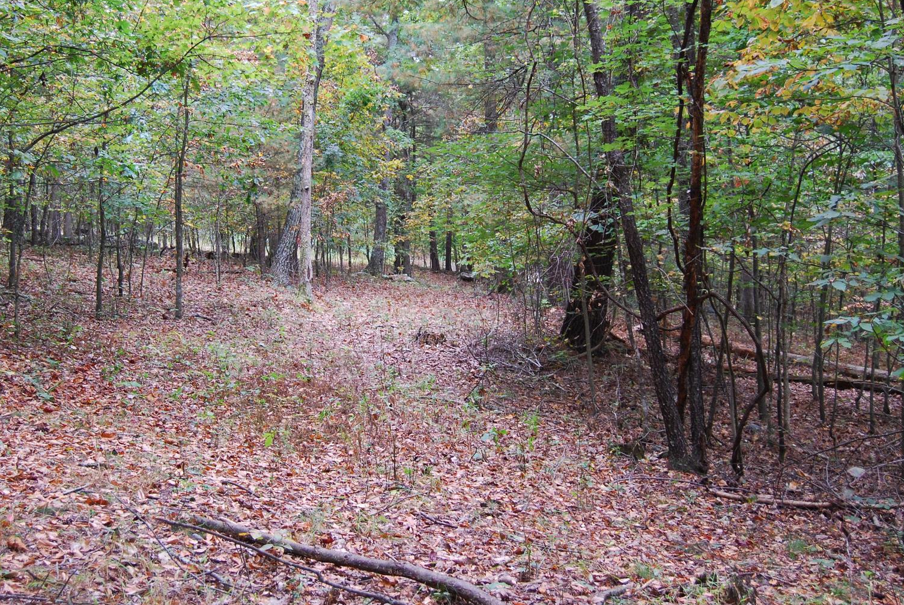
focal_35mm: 49
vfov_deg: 27.5
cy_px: 241
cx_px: 380
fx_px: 1232
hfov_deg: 40.2
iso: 400
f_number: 4
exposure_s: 1/50
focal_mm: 24
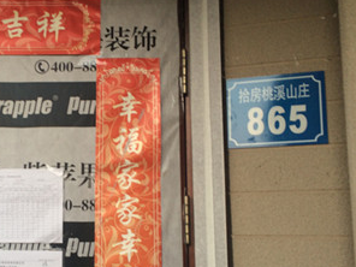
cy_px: 200
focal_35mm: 49
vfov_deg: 29.2
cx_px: 61
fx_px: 504
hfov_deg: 37.3
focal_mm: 4.15
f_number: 2.2
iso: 40
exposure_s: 1/60
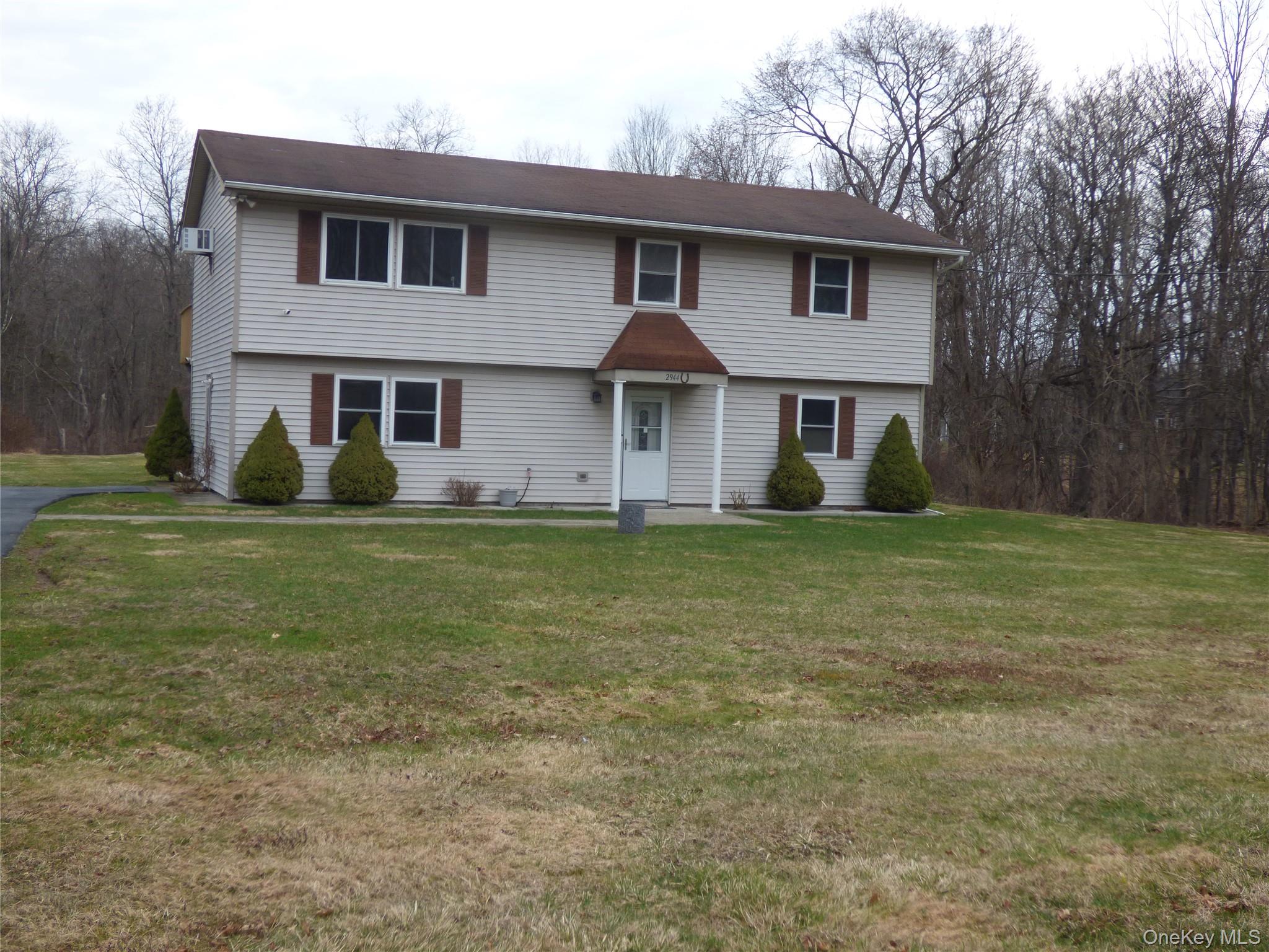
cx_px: 634
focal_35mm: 39
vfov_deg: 36.8
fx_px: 1430
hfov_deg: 47.9
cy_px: 476
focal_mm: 6.8
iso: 100
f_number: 3.5
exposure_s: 1/160
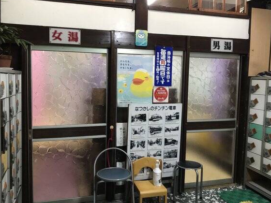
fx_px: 251
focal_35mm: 32
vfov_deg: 44.2
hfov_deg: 56.8
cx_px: 134
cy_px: 103
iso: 100
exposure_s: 1/30
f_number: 1.8
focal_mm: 3.99
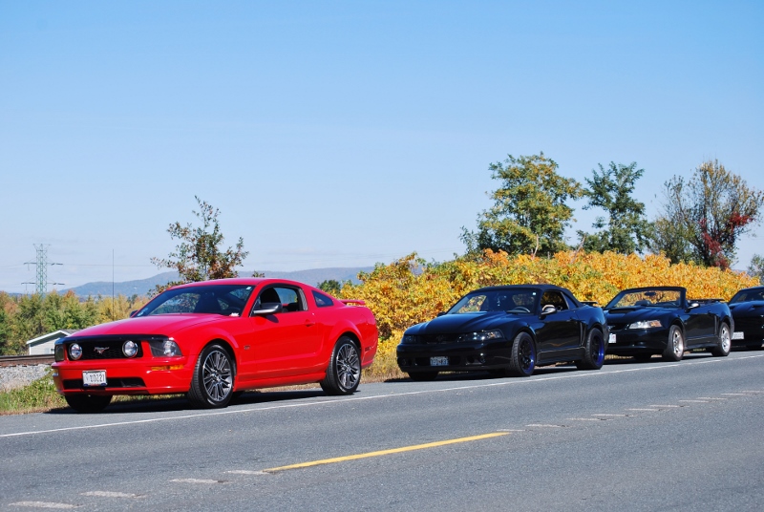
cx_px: 382
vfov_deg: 16.6
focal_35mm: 82
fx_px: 1753
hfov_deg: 24.6
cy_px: 256
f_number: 7.1
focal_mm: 55
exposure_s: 1/200
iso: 100
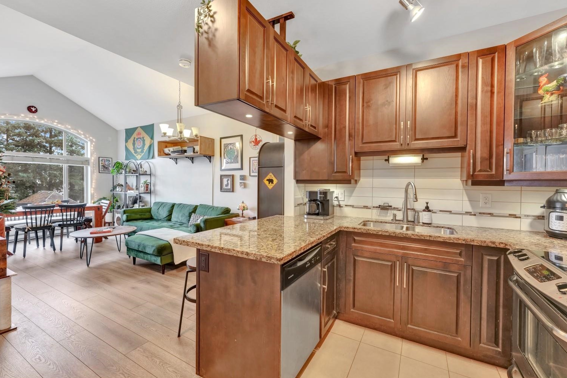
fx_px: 236
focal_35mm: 15
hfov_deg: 100.4
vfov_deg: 77.3
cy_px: 183
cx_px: 282
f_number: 8
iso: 400
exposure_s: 1/4
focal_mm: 14
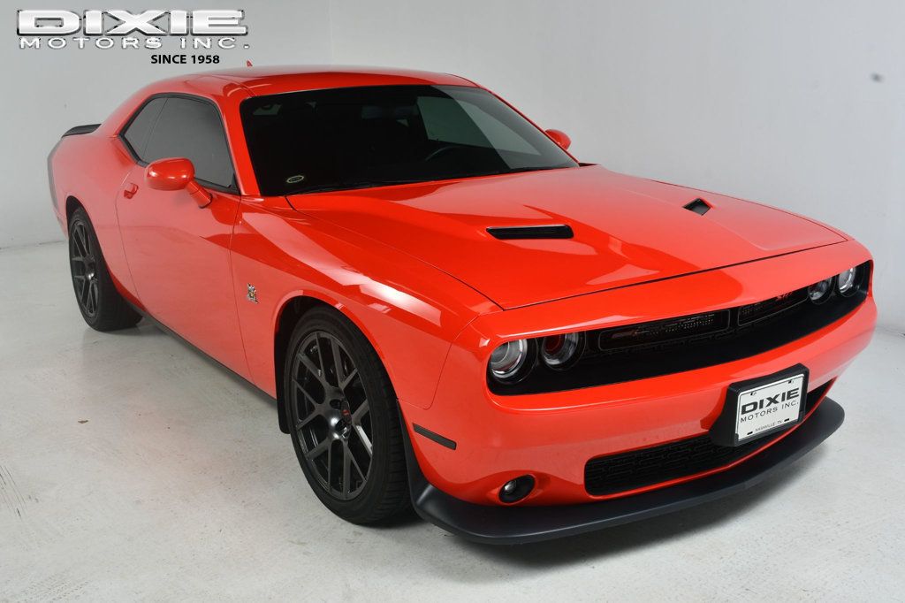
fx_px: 980
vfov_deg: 34.2
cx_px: 452
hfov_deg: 49.6
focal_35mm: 39
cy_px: 302
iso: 100
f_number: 13
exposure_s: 1/160
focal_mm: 26
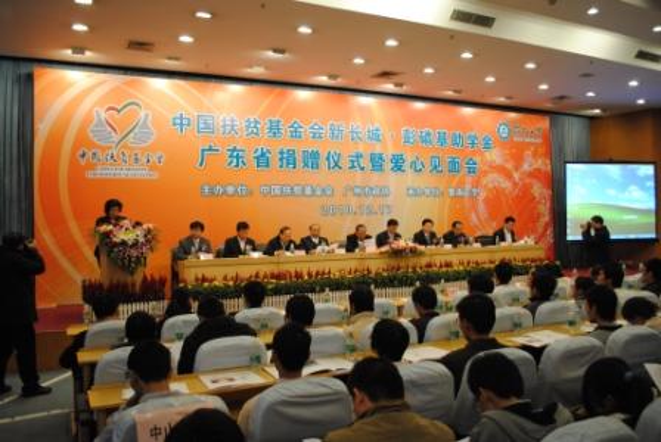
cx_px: 330
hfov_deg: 61.9
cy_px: 221
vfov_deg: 43.7
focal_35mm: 30
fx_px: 552
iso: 500
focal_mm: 20
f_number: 3.8
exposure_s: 1/30
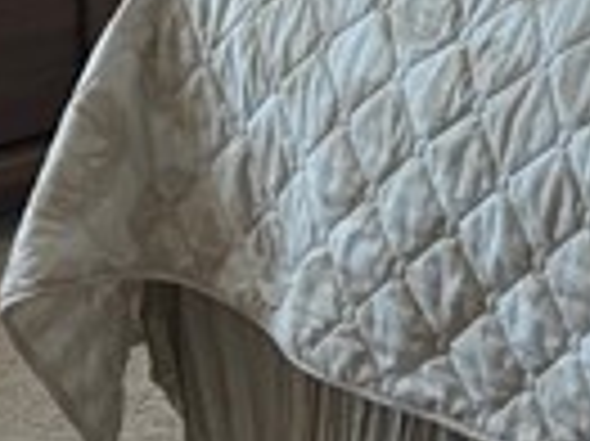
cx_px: 649
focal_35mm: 204
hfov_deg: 9.6
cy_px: -621
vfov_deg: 6.9
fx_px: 3474
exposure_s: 1/120
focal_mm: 5.96
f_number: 1.6
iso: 125
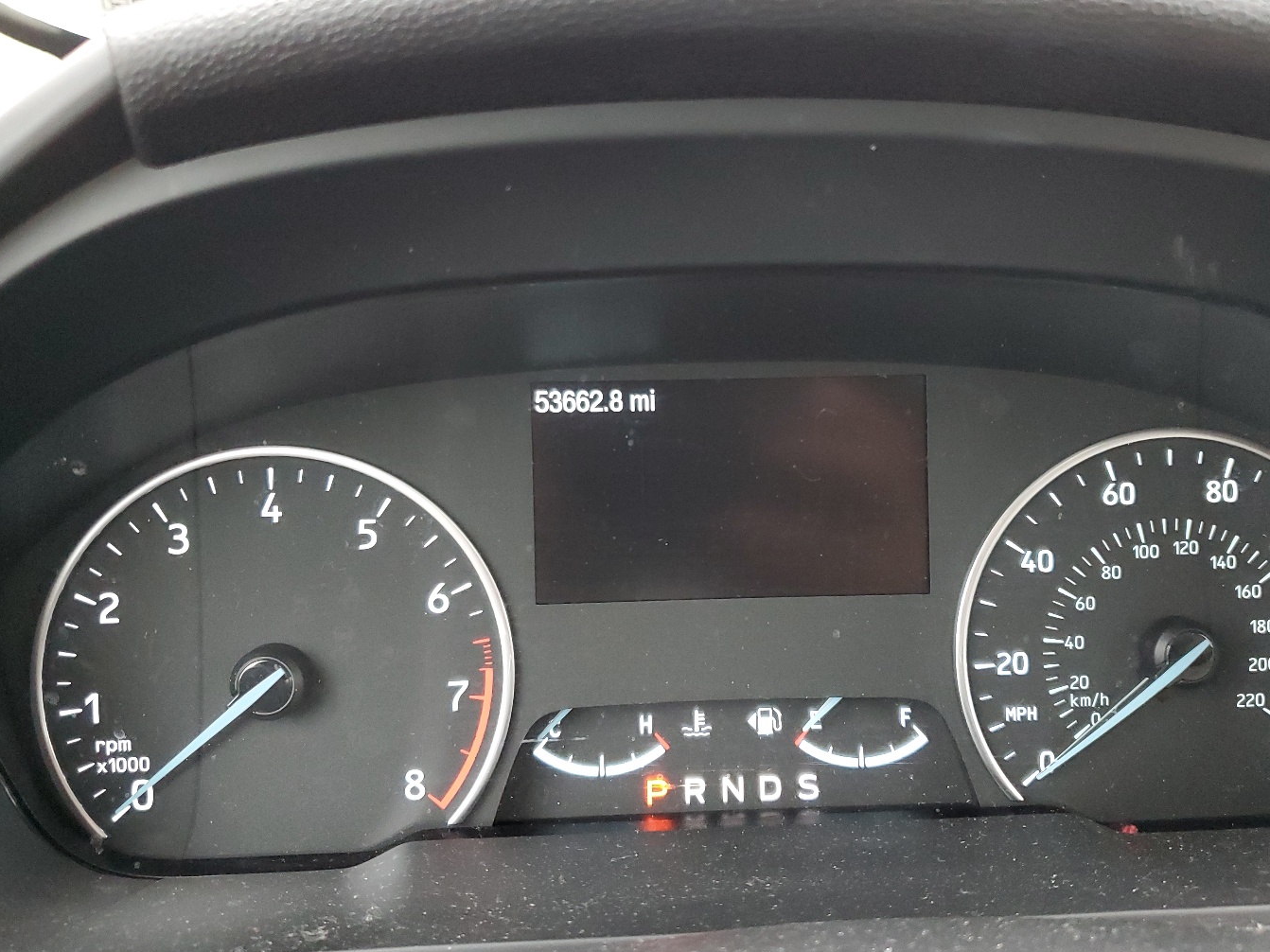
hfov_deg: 58.3
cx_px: 695
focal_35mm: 31
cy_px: 507
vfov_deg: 45.4
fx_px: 1137
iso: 305
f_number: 1.5
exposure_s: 1/60.2
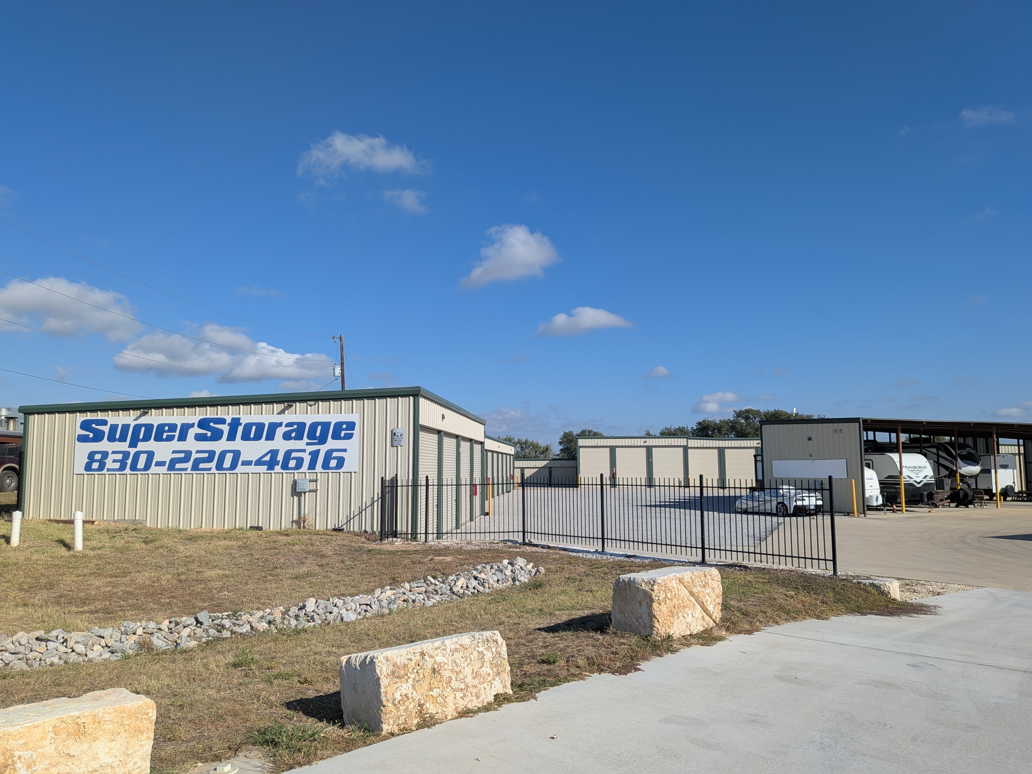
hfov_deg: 71.6
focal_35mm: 24
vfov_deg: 56.8
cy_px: 387
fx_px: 716
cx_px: 516
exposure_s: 1/3195
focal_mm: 4.53
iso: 28
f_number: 1.7
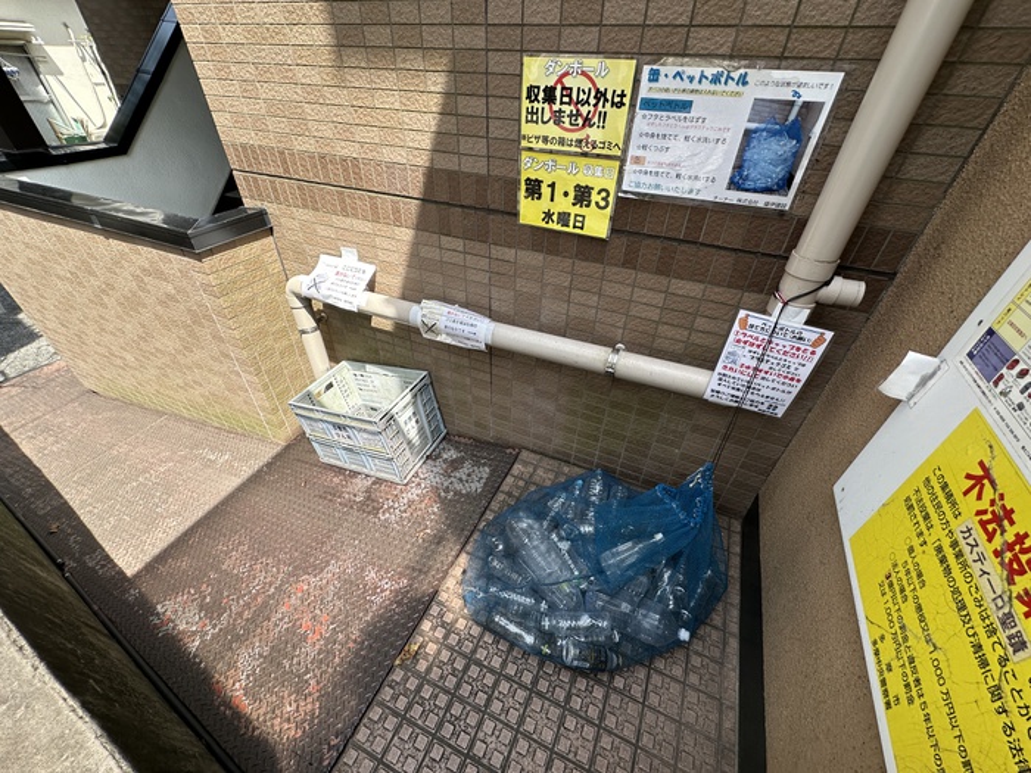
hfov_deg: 102.1
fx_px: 417
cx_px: 516
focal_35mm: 14
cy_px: 386
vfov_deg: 85.7
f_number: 2.2
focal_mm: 2.22
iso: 40
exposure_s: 1/310
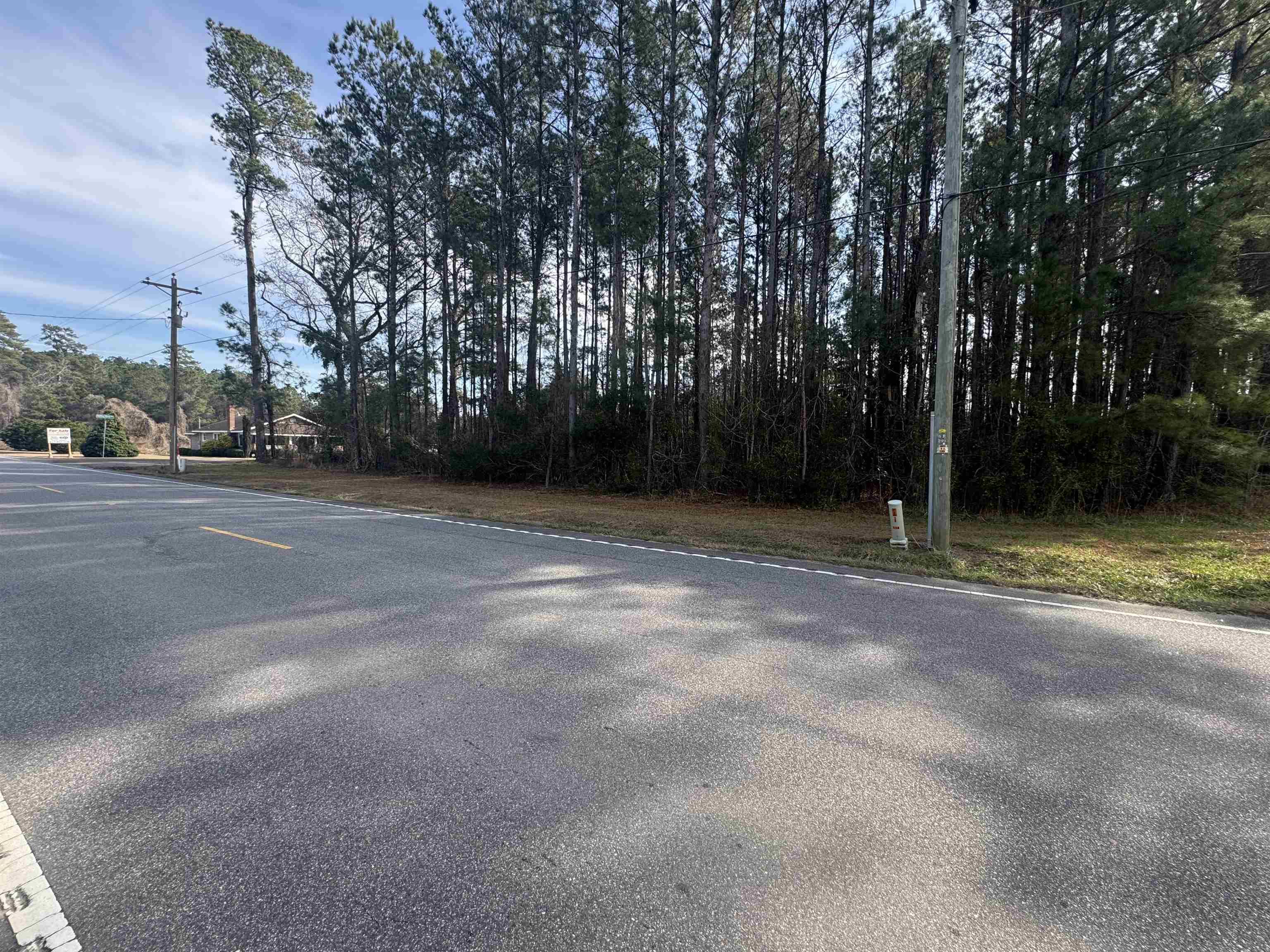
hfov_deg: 102.1
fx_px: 514
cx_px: 635
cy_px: 476
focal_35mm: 14
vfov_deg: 85.7
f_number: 2.2
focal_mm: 2.22
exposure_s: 1/381
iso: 40
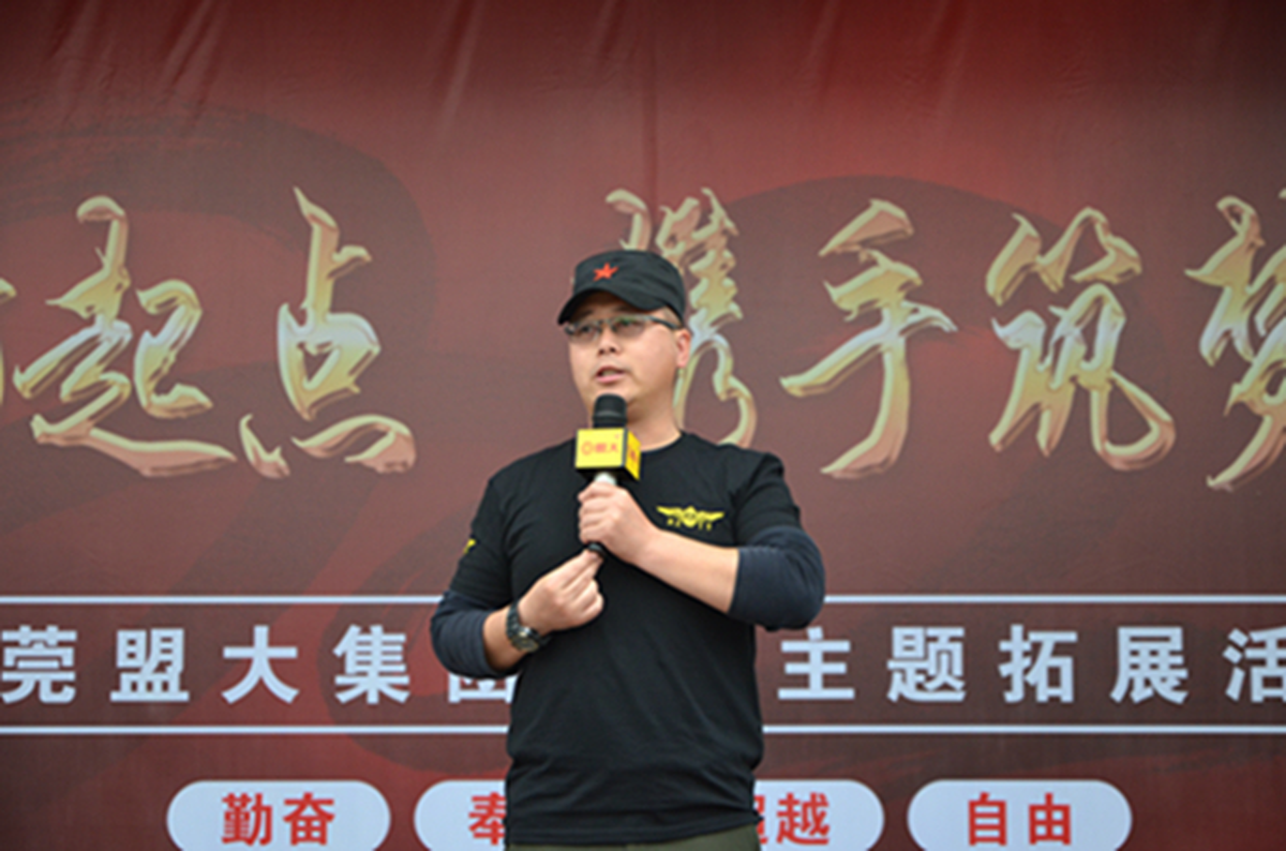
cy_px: 426
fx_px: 4276
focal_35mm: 120
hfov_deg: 17.1
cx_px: 643
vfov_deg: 11.4
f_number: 5.3
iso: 800
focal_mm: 80
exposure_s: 1/500
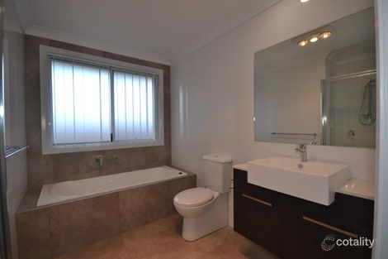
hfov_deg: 100.4
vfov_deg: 77.3
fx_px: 162
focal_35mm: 15
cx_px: 194
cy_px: 130
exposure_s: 1/125
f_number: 5.6
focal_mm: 10
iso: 320
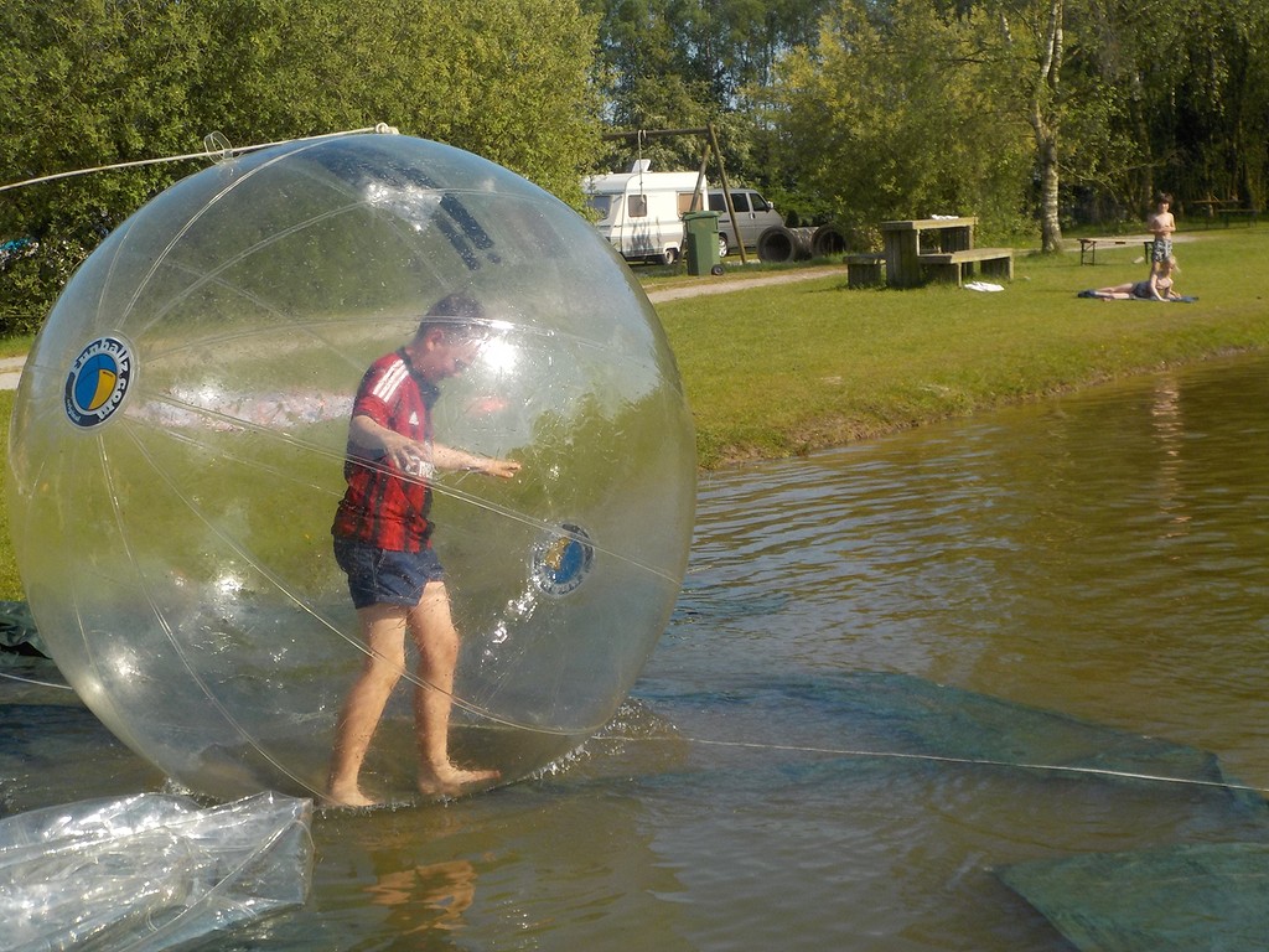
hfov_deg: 33.2
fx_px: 2126
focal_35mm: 58
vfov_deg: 25.2
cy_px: 476
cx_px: 634
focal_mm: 7.9
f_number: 4.7
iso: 125
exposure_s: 1/800
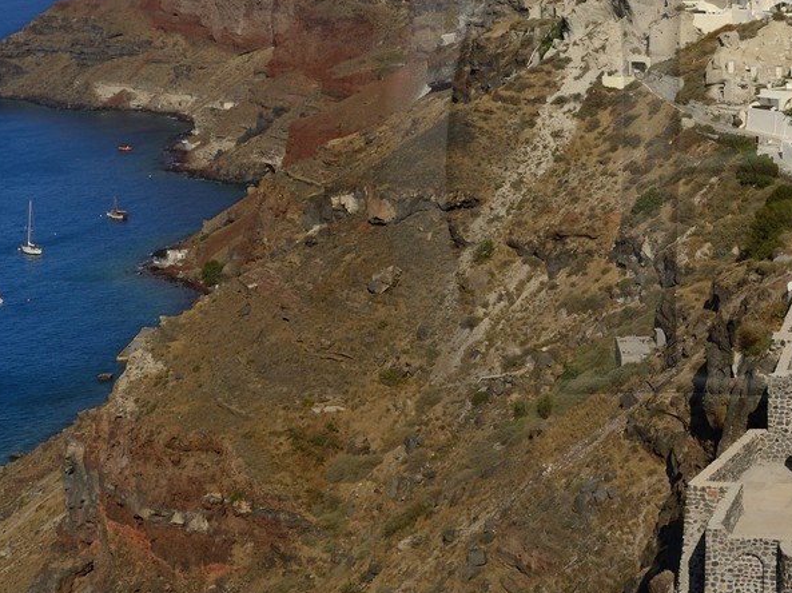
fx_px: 1898
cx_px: 936
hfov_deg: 21.9
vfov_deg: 17.7
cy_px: 176
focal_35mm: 83
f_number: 13
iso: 100
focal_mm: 32
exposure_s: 1/250
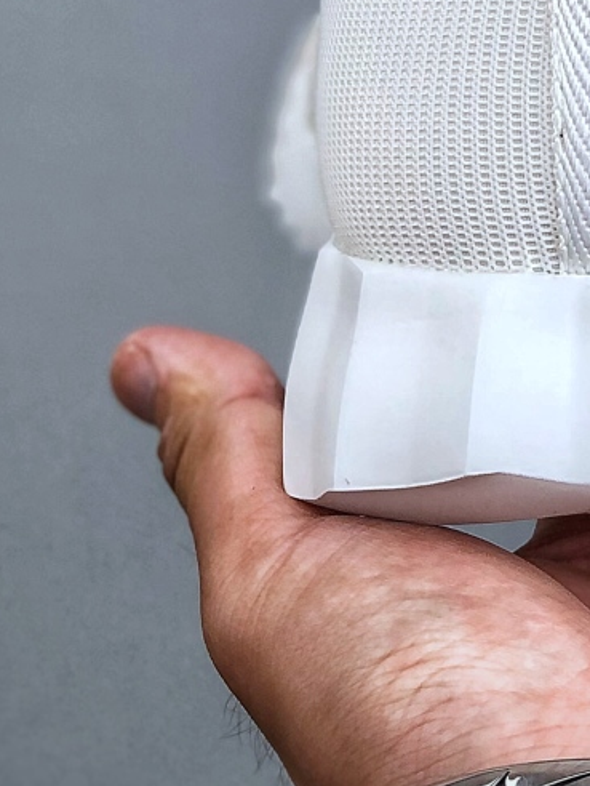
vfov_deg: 11.7
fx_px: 3790
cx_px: 571
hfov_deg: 8.9
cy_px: -56
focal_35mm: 167
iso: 25
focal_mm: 6.6
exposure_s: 1/100
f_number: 2.8
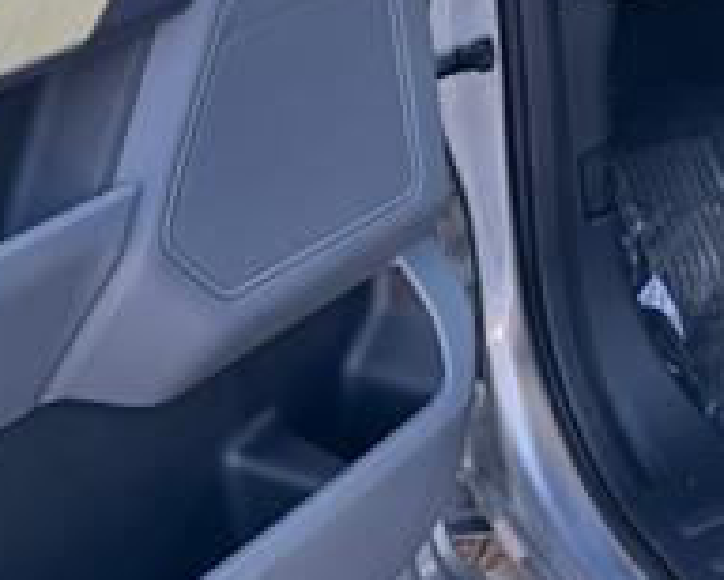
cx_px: 758
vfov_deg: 18.7
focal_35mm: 78
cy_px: -105
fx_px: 1673
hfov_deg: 23.2
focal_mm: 6.76
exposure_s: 1/206
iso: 64
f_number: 1.78
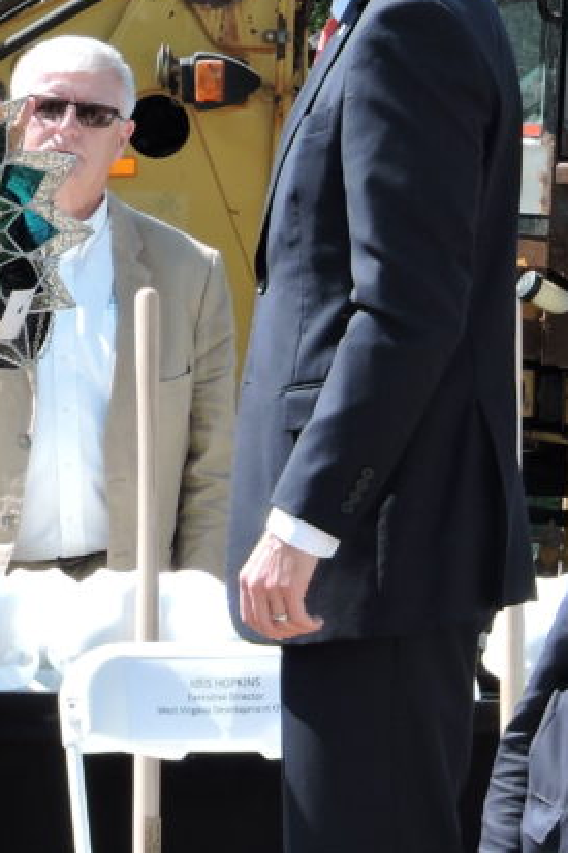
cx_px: -176
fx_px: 6892
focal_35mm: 291
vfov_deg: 7.1
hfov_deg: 4.7
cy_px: 110
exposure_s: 1/320
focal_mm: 18.7
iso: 100
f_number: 4.2
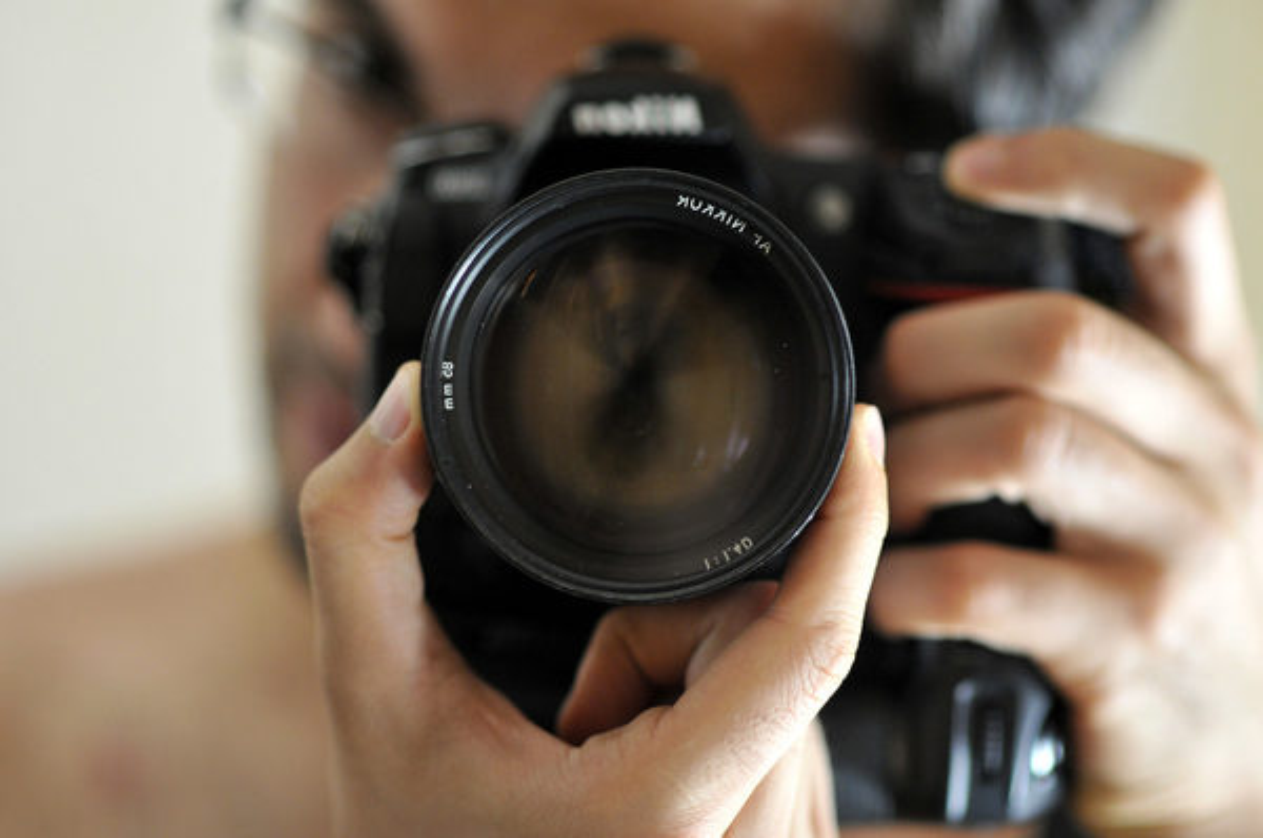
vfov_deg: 10.7
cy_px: 419
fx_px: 4466
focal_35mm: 128
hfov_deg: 16.1
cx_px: 632
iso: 640
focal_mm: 85
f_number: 1.4
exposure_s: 1/100
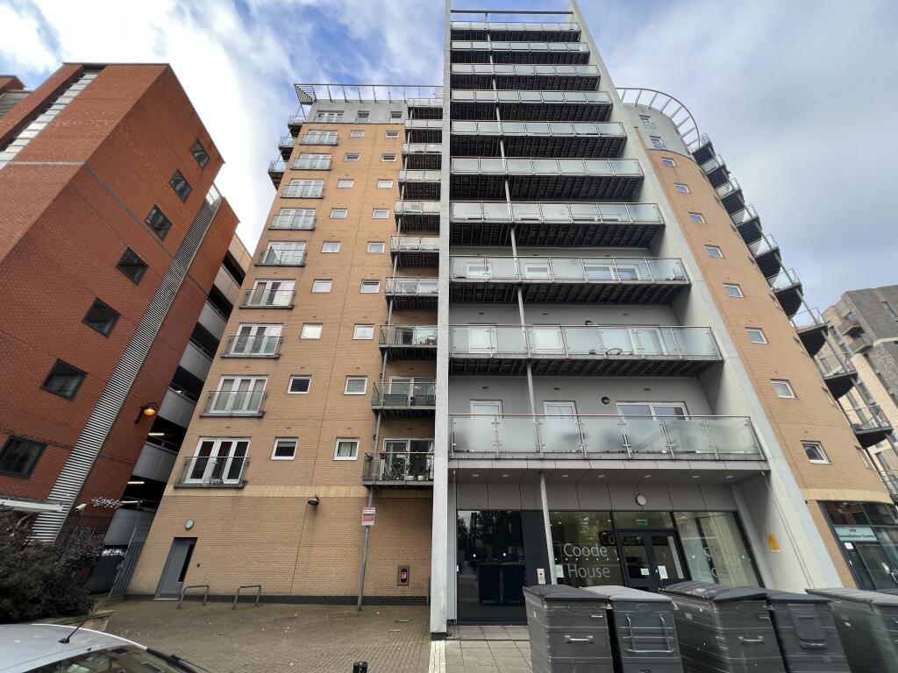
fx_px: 337
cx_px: 449
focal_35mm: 13
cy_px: 336
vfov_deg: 89.9
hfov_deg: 106.2
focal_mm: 1.57
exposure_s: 1/259
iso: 32
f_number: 1.8
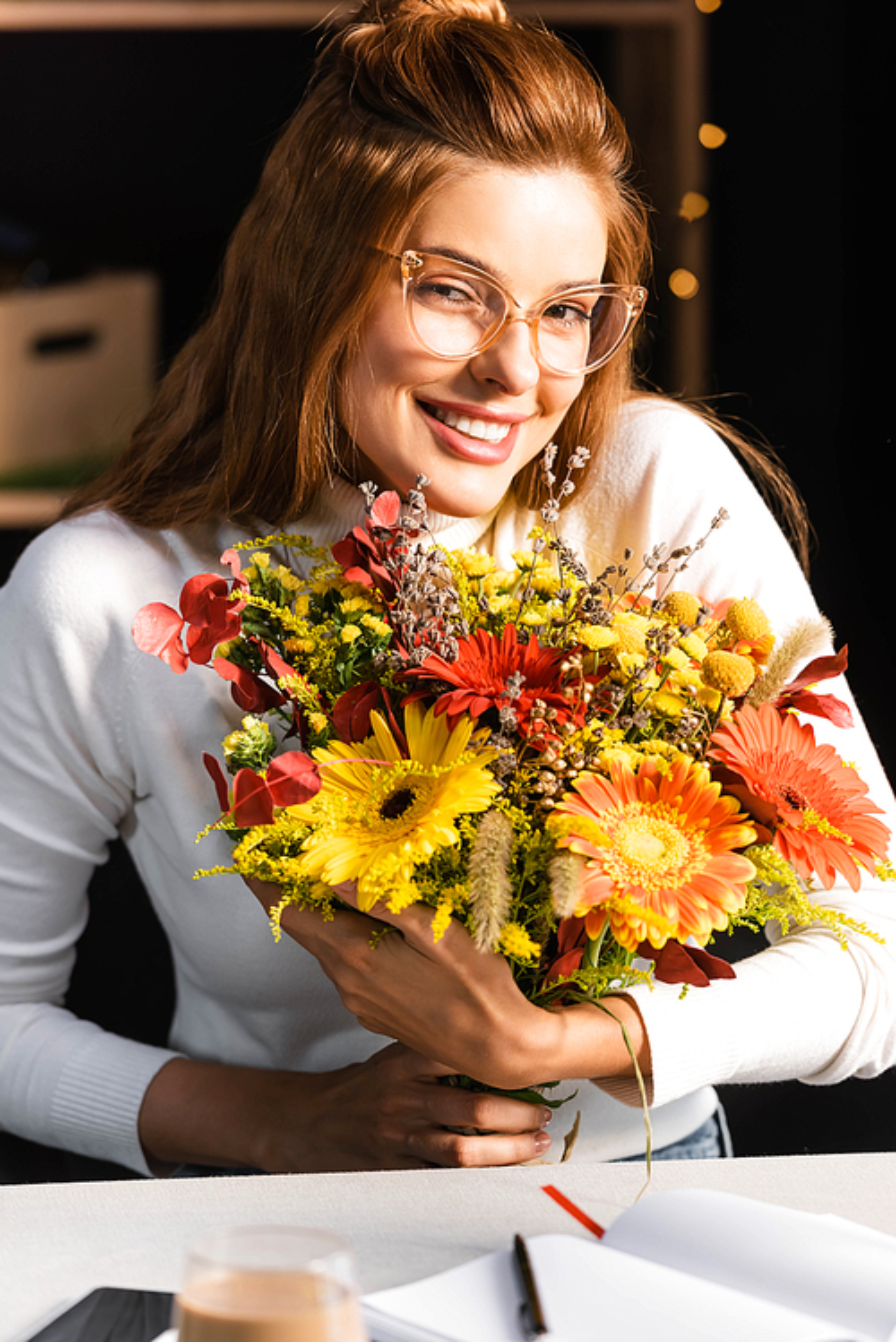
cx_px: 448
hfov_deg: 8.1
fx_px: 6340
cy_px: 671
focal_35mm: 170
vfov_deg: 12.1
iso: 100
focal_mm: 170
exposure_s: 1/200
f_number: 3.5
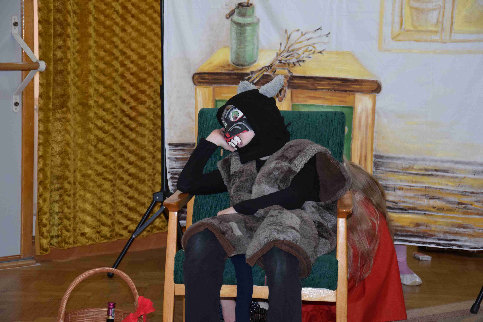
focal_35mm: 105
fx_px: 1409
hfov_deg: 19.5
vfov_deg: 13.0
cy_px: 161
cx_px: 242
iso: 1600
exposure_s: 1/100
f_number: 5.3
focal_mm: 70
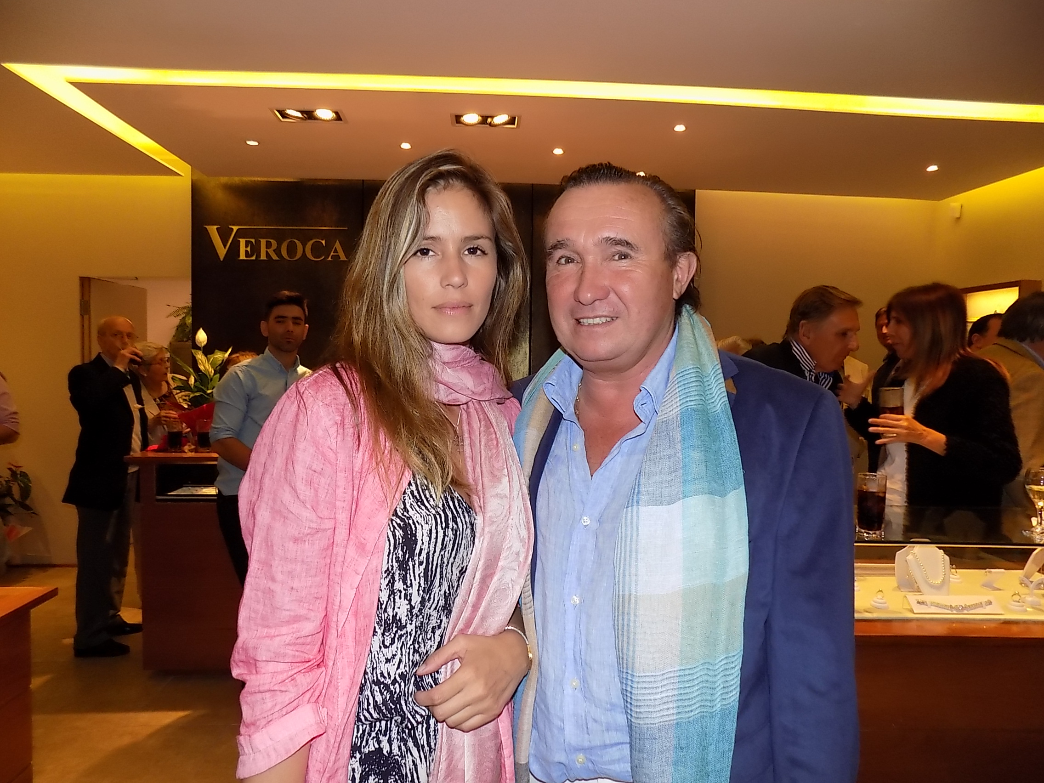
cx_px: 522
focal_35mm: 23
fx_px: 694
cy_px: 392
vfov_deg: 58.9
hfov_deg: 73.9
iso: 200
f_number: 3.1
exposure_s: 1/30
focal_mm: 4
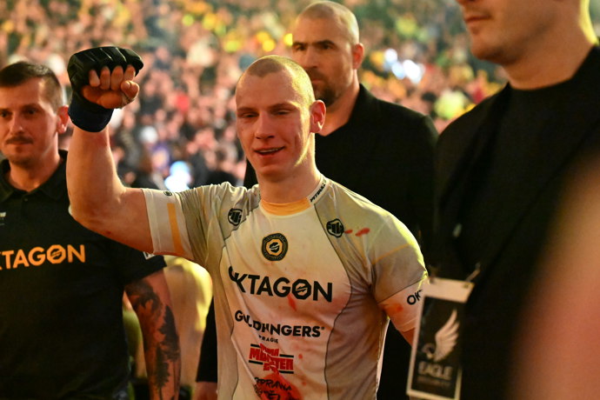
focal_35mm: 105
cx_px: 300
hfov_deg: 19.5
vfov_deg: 13.0
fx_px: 1750
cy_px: 200
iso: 16000
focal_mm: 70
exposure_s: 1/500
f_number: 2.8
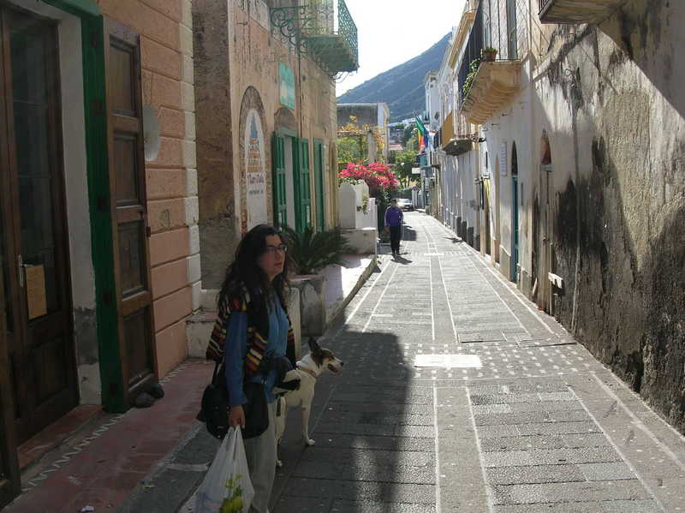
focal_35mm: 36
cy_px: 256
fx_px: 712
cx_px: 342
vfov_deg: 39.6
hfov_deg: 51.4
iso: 50
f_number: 3.7
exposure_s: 1/290
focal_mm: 6
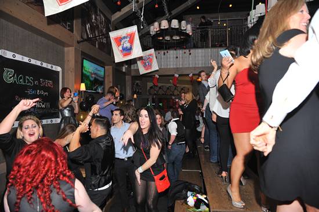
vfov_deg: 53.1
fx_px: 213
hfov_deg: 73.8
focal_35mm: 24
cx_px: 160
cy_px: 106
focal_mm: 24
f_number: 3.5
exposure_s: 1/100
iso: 1250
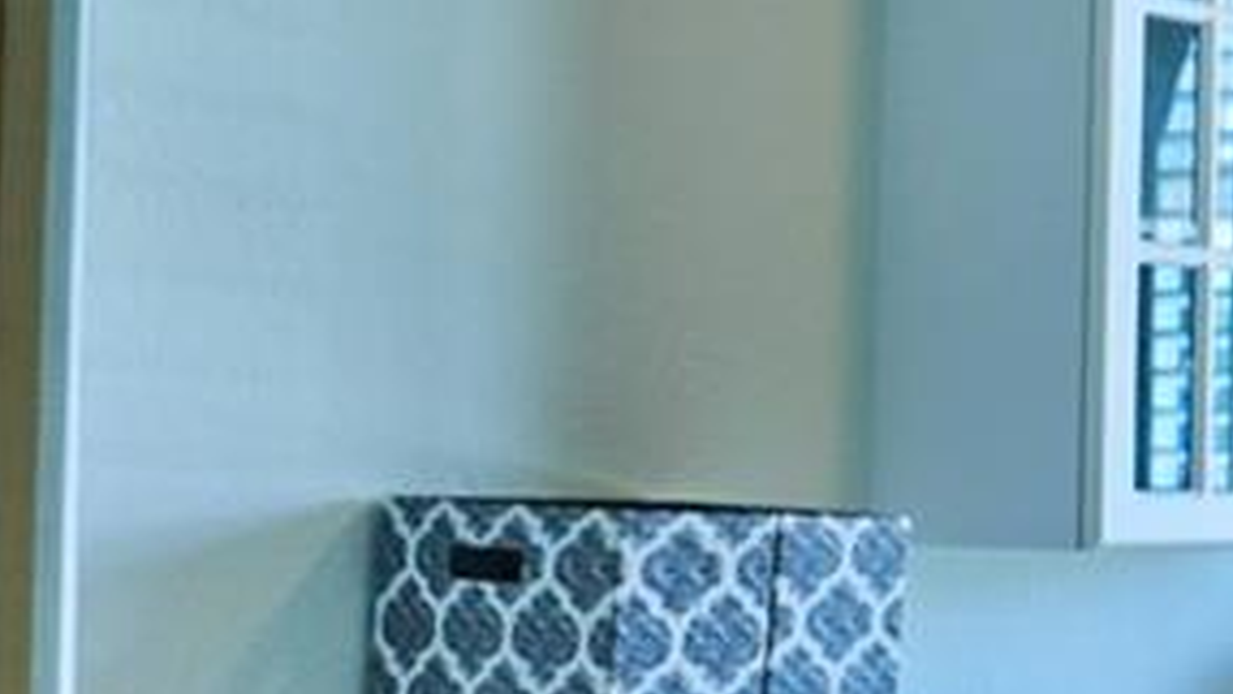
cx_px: 1996
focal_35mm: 90
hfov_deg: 19.6
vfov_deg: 13.5
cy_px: 353
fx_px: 2943
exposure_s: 1/100
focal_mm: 16
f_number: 2.8
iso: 100
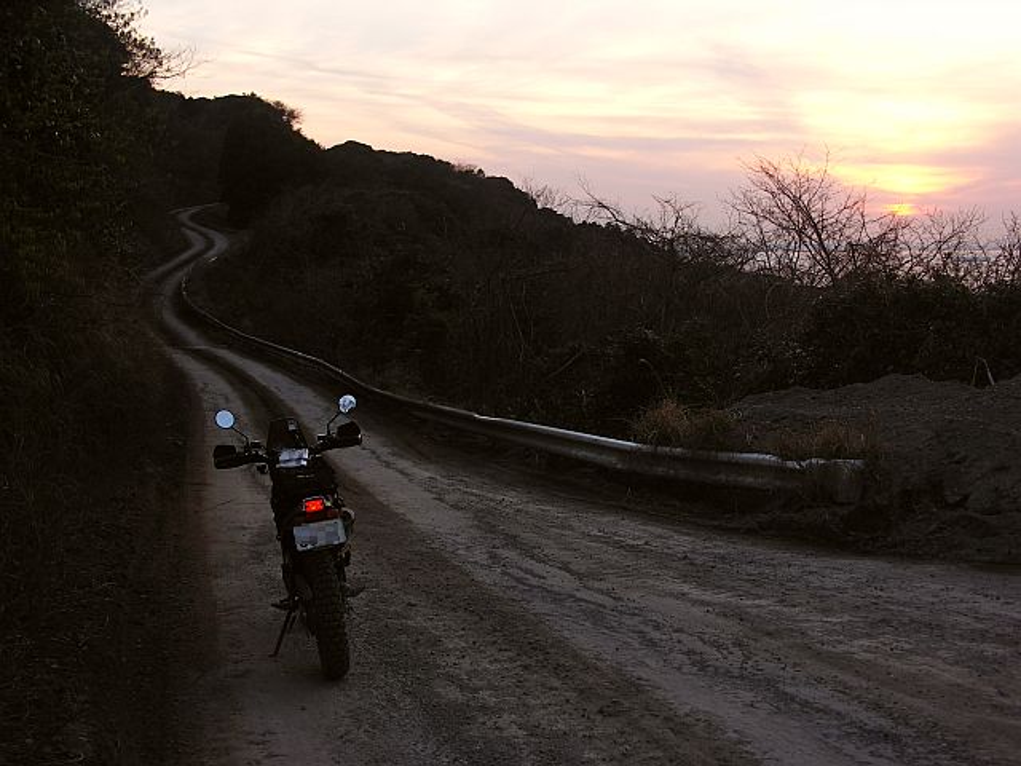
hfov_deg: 46.8
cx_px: 510
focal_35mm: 40
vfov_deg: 36.0
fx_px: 1180
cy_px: 383
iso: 50
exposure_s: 1/60
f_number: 2.8
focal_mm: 10.5
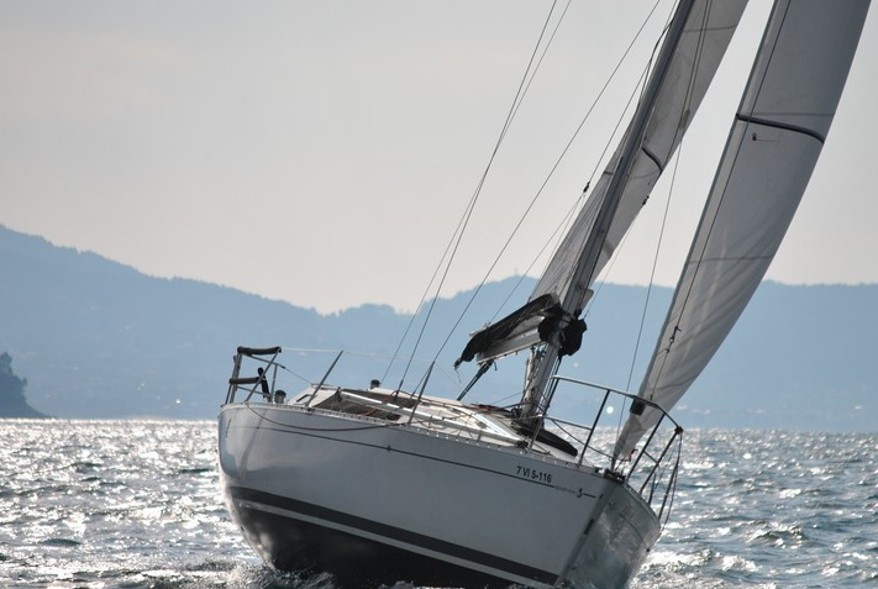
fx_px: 6686
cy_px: 326
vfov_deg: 5.0
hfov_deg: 7.5
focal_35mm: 274
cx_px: 451
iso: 140
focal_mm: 145
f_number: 5.6
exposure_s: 1/2000
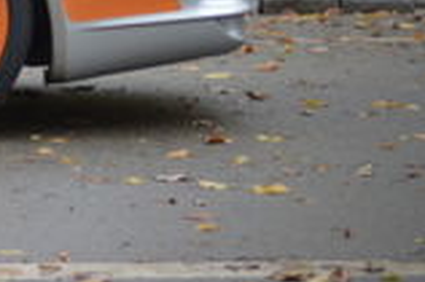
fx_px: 5331
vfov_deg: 3.0
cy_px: -247
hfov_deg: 4.5
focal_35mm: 452
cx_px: -533
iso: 400
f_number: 5
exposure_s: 1/100
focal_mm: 62
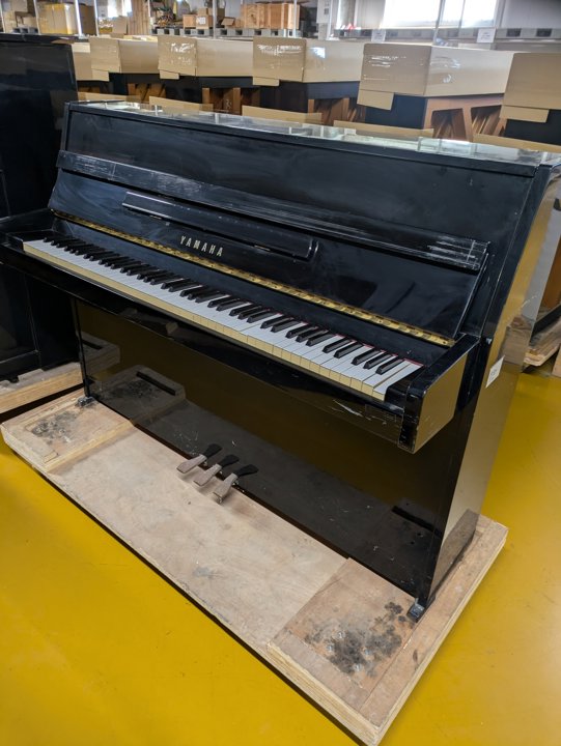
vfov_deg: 69.4
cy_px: 373
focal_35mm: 25
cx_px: 280
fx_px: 540
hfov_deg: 54.9
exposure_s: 1/30
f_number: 1.89
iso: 107
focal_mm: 5.43
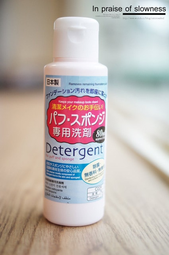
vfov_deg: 37.9
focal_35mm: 52
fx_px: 371
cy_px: 128
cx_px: 84
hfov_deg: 25.7
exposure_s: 1/60
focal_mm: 35
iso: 640
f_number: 1.8
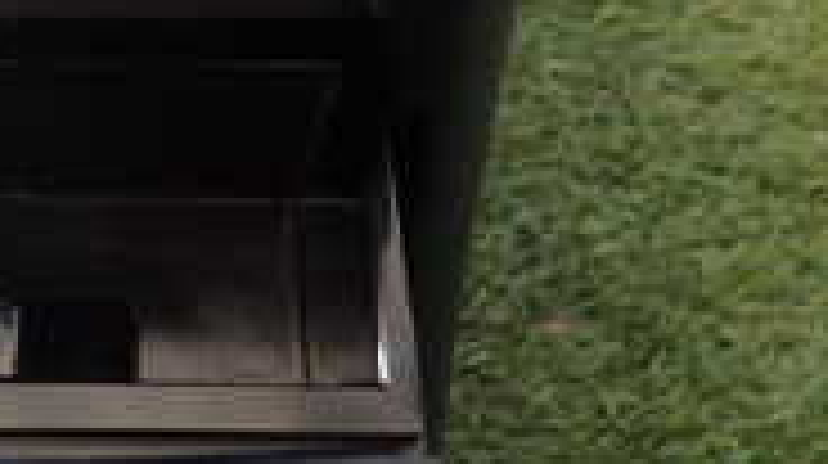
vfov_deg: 13.4
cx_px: 0
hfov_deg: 23.0
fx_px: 1952
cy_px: 59
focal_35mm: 89
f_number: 2
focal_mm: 4.5
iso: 200
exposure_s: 1/30
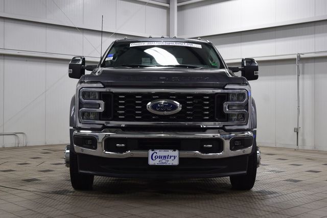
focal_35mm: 51
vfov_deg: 26.5
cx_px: 164
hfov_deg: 38.9
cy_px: 109
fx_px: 463
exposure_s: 1/20
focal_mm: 34
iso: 400
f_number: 6.3
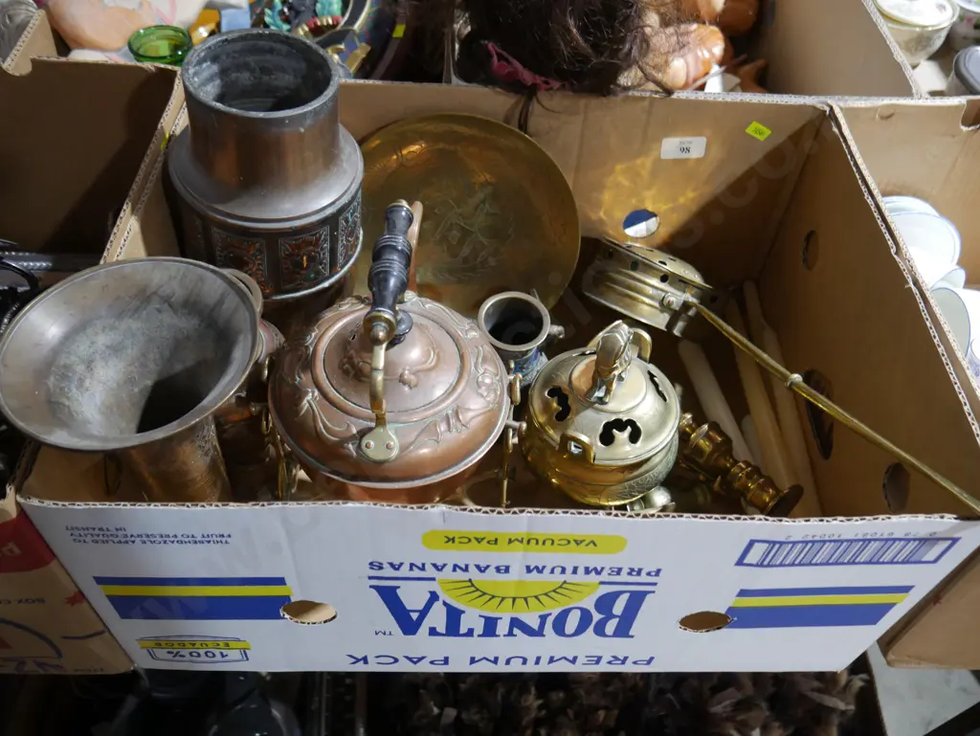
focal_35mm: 28
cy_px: 368
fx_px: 793
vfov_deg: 49.8
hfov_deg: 63.4
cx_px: 490
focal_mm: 14
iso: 1000
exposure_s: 1/60
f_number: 3.5
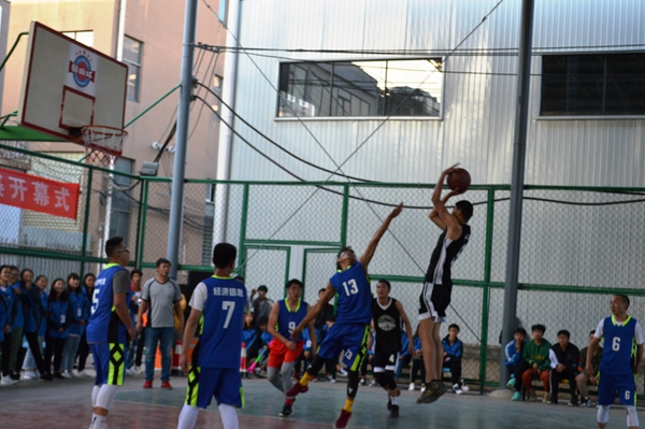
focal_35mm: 60
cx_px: 322
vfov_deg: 22.6
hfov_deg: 33.4
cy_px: 214
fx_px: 1074
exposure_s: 1/200
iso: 800
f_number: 7.1
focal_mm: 40
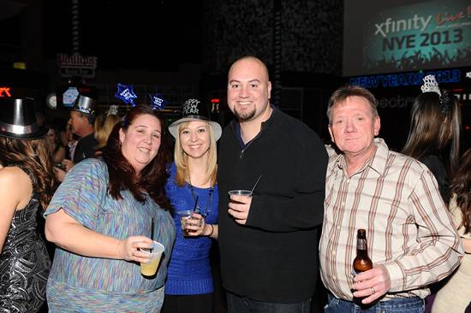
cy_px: 156
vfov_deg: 41.1
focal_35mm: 32
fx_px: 418
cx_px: 236
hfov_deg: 58.7
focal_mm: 32
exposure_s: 1/250
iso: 1100
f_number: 4.8
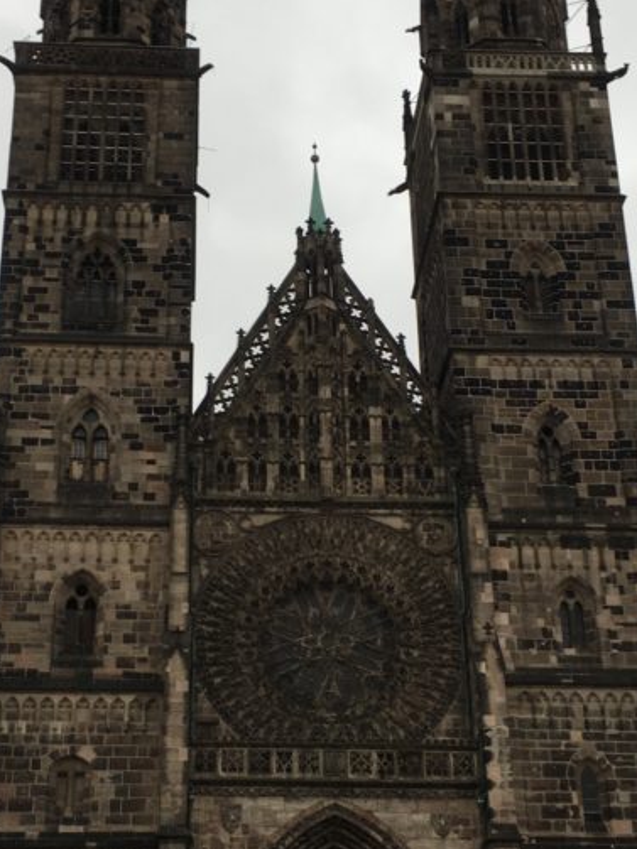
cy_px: 456
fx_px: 1448
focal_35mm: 59
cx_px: 286
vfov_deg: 32.7
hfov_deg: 24.8
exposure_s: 1/100
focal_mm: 4.15
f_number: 2.2
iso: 25
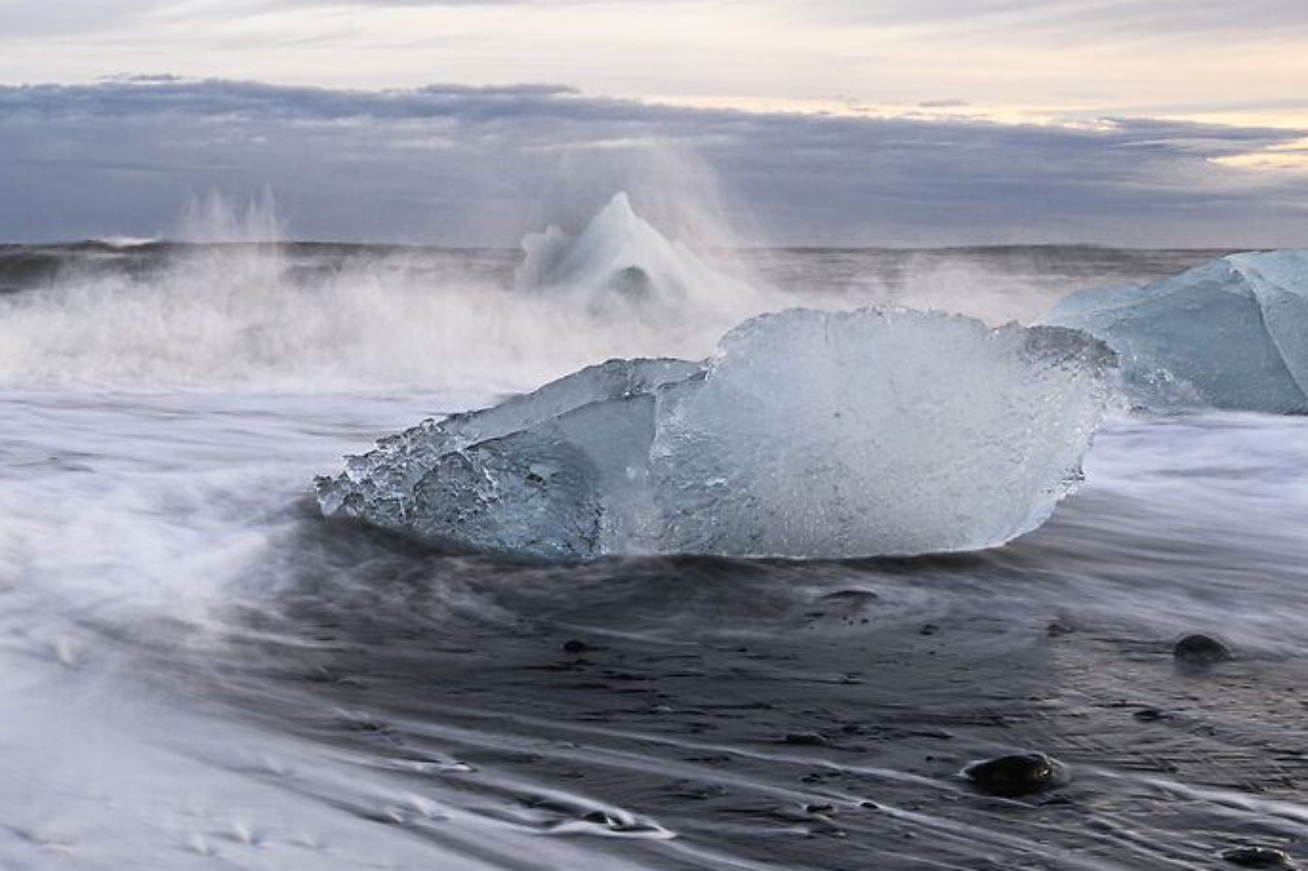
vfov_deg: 25.3
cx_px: -65
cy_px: 982
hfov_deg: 35.6
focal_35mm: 49
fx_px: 1780
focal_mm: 14
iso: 64
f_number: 14
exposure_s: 1.3
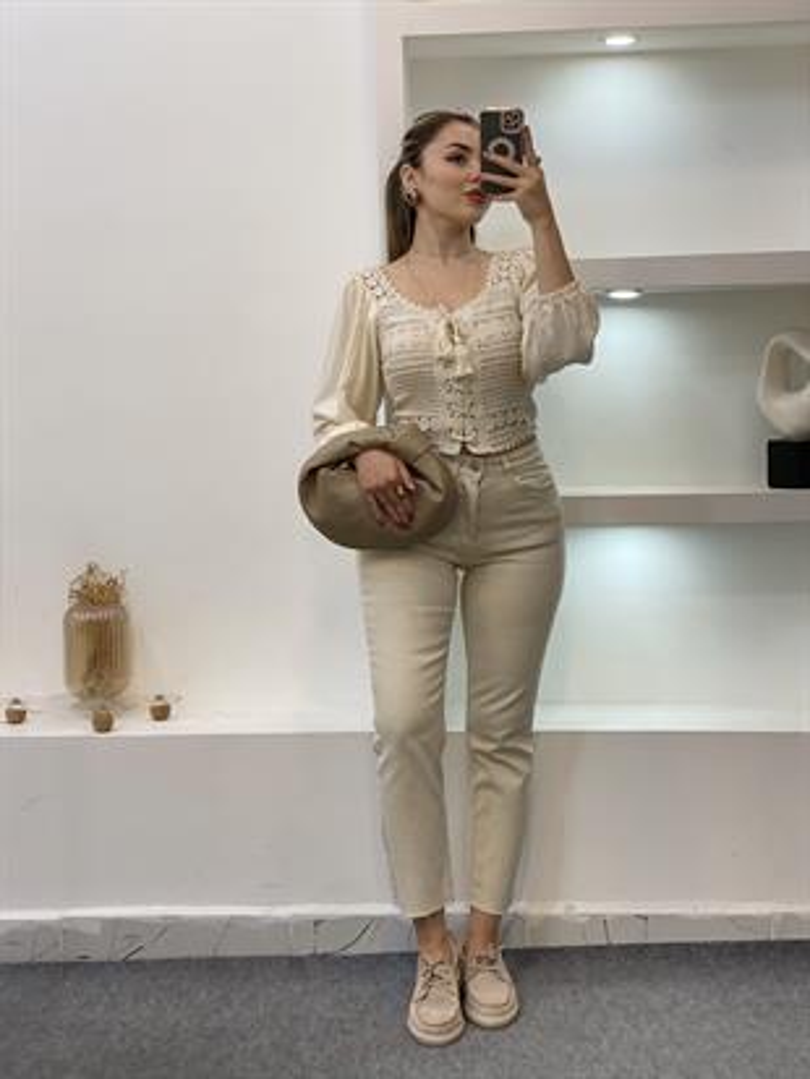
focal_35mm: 52
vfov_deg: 36.8
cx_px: 405
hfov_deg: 28.0
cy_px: 540
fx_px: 1622
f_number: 2
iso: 64
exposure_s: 1/100
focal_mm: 6
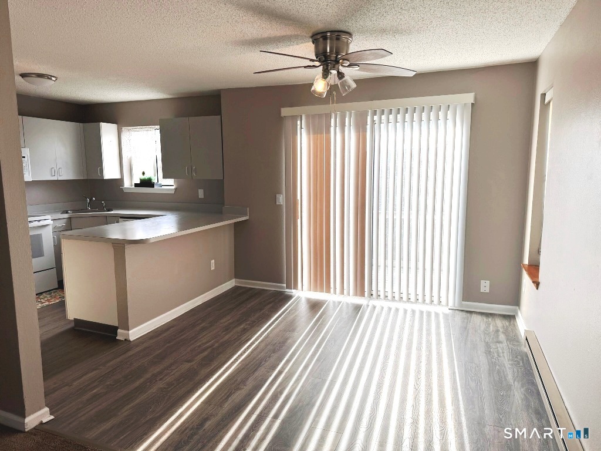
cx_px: 300
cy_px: 226
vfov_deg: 56.8
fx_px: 417
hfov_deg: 71.6
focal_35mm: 24
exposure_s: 1/765
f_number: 1.78
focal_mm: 6.76
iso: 80
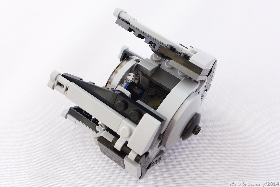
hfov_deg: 39.6
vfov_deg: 27.0
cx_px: 140
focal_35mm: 50
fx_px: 389
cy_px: 94
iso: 80
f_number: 4
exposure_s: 1/15
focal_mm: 9.8
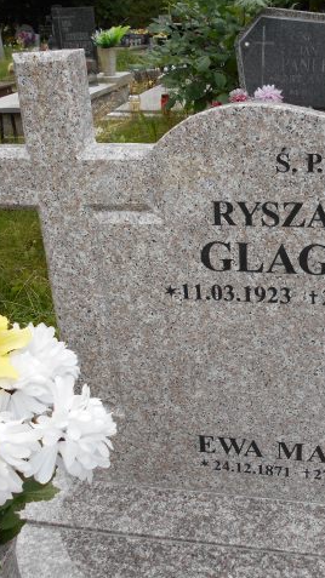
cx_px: 227
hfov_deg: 30.8
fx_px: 583
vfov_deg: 52.8
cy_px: 288
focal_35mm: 38
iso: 80
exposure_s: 1/200
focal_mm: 4.6
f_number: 3.2
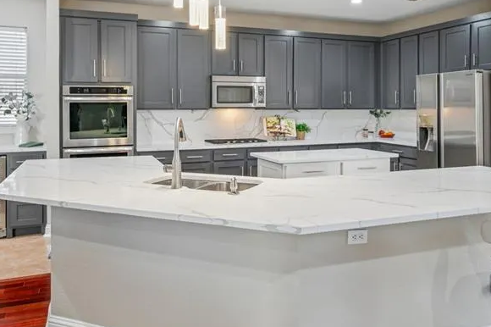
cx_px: 253
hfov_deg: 60.5
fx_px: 421
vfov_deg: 42.3
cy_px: 137
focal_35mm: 31
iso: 250
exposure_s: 1/4
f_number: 8
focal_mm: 17.5
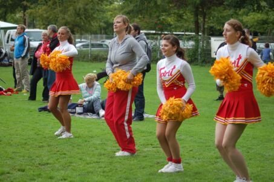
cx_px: 137
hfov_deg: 17.5
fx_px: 889
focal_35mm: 117
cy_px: 91
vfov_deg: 11.7
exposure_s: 1/500
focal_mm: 78
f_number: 4
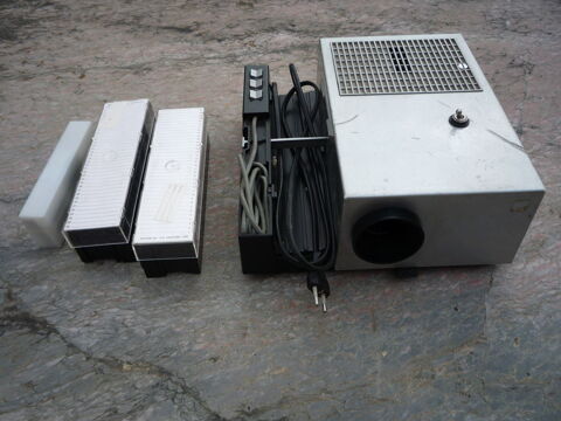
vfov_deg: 46.8
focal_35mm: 30
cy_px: 210
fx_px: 486
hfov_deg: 60.0
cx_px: 280
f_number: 5
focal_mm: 5.2
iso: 100
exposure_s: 1/400
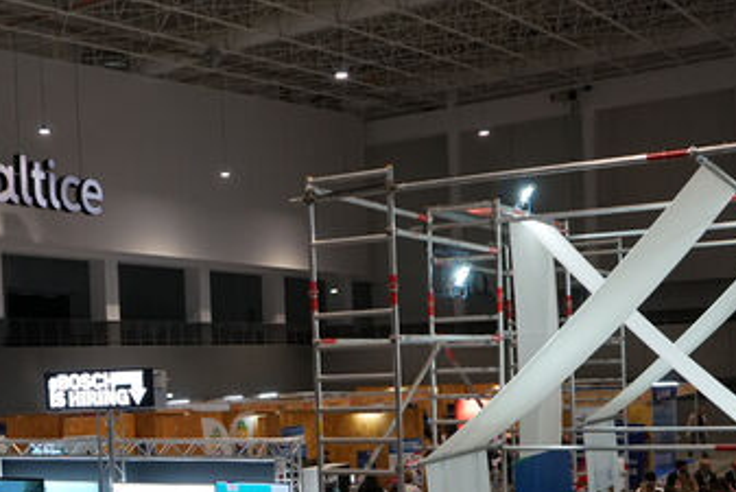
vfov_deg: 24.2
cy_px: 411
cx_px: 175
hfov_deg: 35.3
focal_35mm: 55
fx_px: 1125
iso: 1600
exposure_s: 1/160
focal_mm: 29
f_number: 4
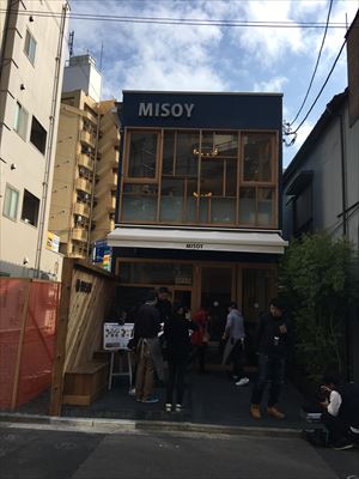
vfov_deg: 61.7
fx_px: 401
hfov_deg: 48.2
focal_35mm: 29
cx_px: 180
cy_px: 240
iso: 25
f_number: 2.2
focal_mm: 4.15
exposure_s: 1/1374
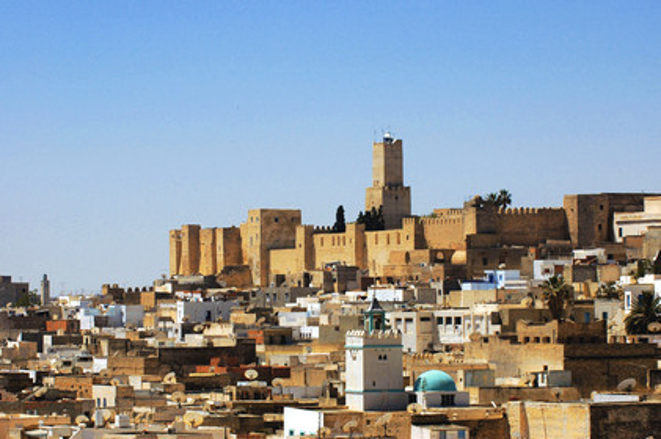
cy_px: 220
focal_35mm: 153
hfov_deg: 13.4
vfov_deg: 9.0
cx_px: 330
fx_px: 2807
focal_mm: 102
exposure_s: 1/640
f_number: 8
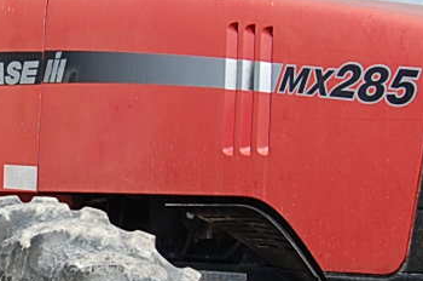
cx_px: -94
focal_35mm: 142
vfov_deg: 9.6
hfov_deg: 14.0
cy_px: 166
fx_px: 1665
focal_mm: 22
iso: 200
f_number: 8
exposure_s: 1/250
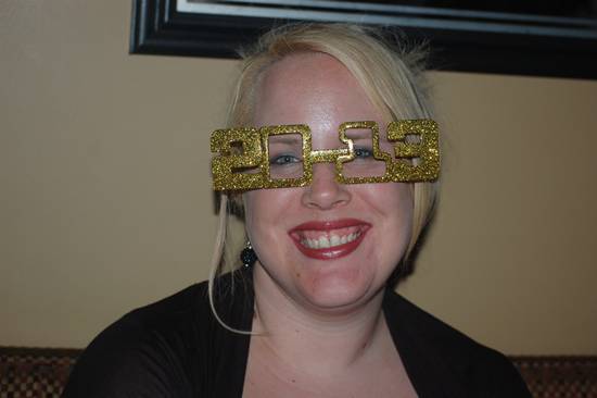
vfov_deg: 16.5
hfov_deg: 24.6
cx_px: 298
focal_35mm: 82
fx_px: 1367
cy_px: 199
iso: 400
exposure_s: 1/60
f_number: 4
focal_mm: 55
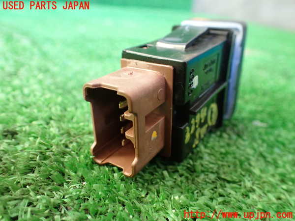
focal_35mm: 30
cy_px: 110
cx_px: 148
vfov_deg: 46.8
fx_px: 256
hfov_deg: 60.0
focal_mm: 5.4
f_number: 2.3
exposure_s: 1/80
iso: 800
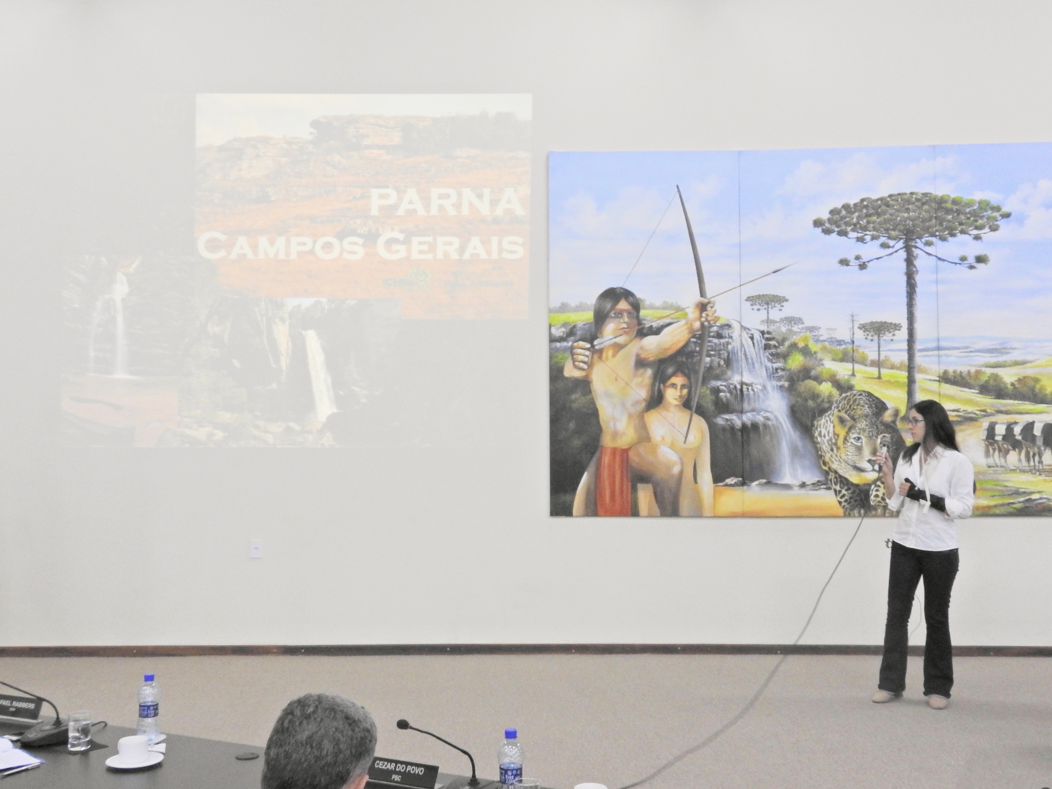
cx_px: 526
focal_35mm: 35
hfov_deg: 52.6
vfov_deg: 40.7
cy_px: 394
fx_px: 1064
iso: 400
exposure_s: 1/20
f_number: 4.8
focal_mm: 6.3
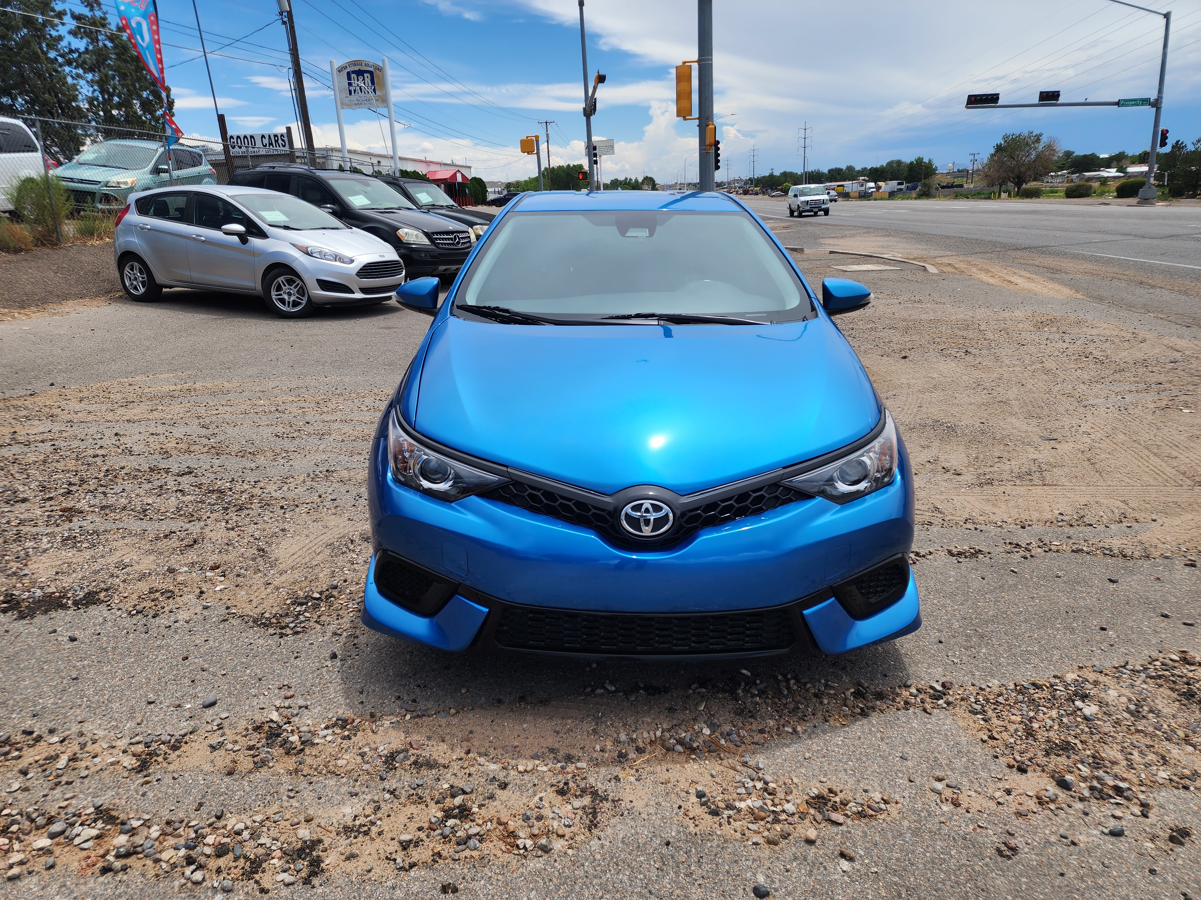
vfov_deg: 58.9
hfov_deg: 73.9
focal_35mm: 23
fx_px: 798
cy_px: 450
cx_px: 600
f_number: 1.8
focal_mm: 6.4
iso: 12
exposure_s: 1/1208
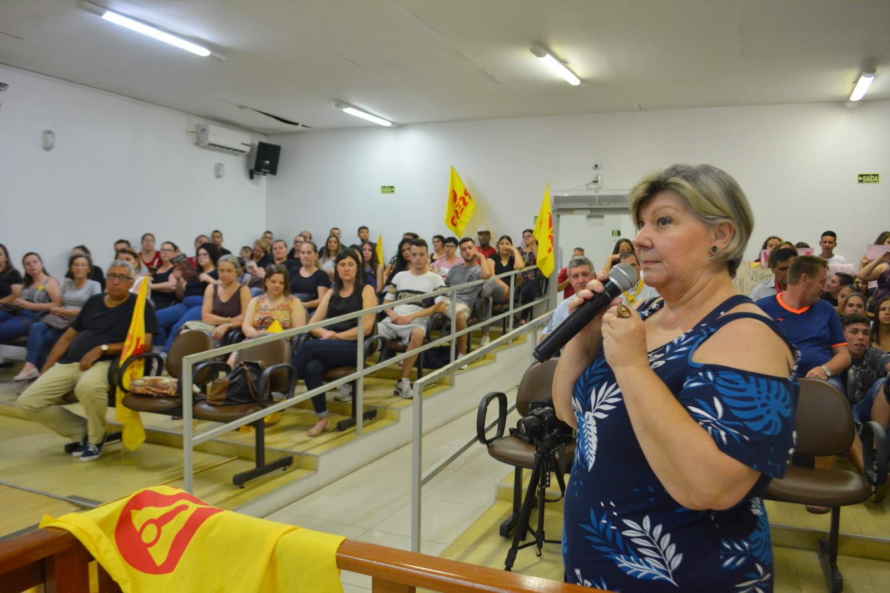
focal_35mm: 27
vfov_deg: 47.9
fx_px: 668
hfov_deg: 67.4
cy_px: 296
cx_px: 445
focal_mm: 18
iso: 800
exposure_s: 1/60
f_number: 4
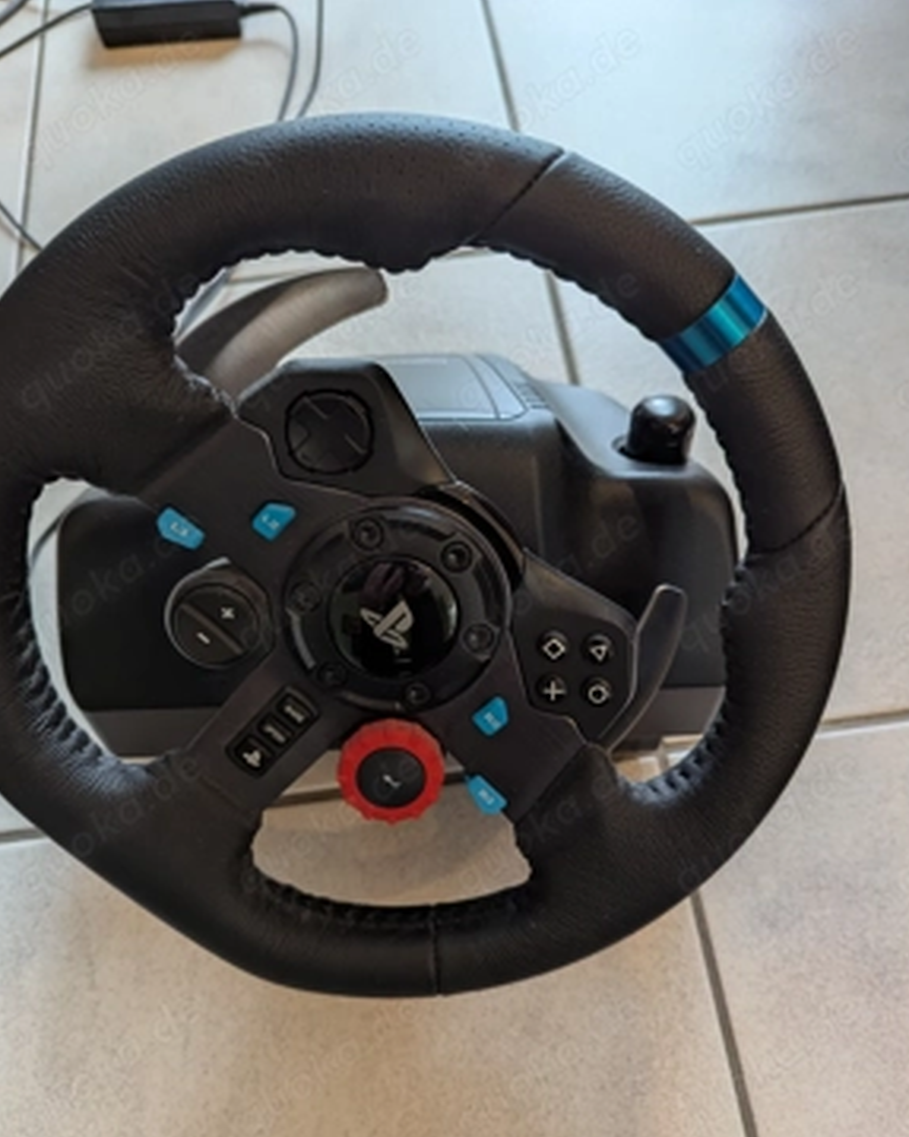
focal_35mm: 26
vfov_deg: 65.9
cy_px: 627
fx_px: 875
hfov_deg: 54.9
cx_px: 443
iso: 384
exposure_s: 1/79.2
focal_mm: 6.81
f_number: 1.85
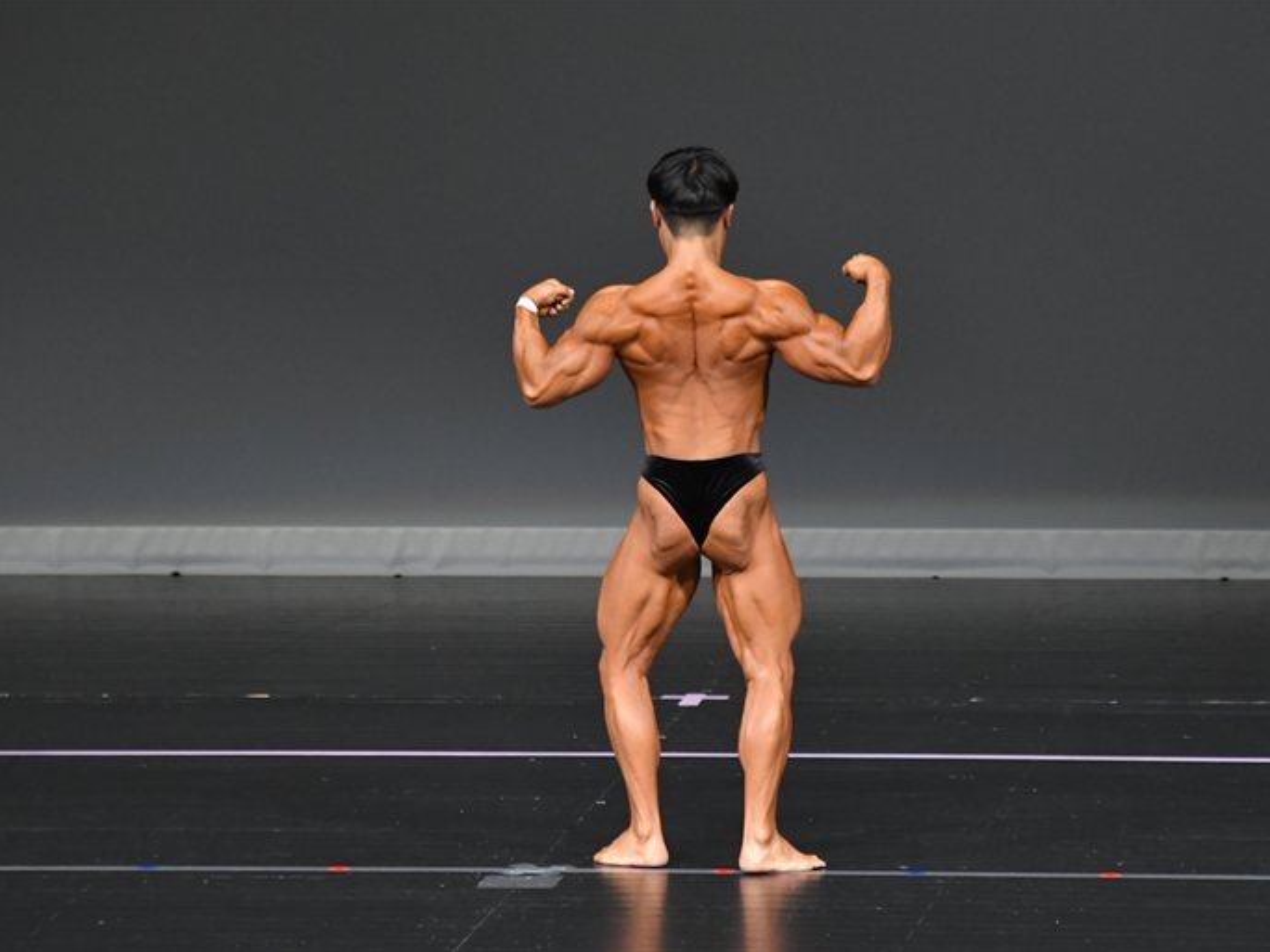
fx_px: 12584
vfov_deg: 4.3
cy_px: 475
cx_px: 688
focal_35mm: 343
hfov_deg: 5.8
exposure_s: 1/400
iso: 4000
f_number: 5.6
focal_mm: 210
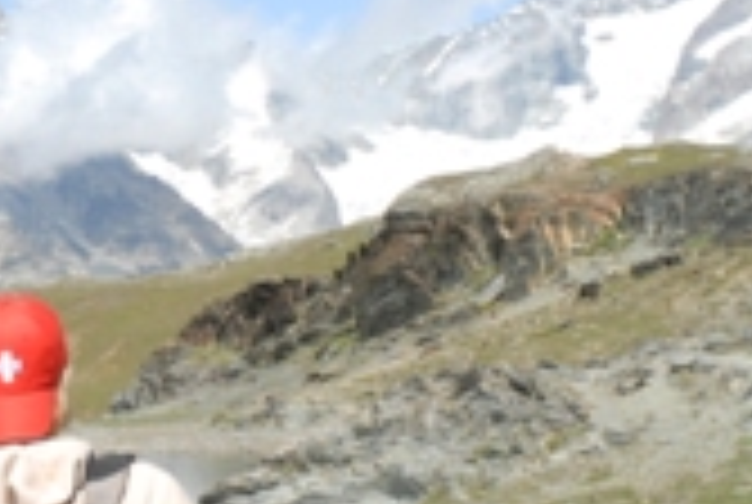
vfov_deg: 9.6
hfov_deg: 14.1
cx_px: 41
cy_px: 302
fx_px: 3013
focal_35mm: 144
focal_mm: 40
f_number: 16
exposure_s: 1/60
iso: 200
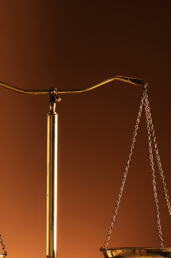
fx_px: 670
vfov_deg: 21.4
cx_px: 54
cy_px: 208
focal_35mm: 94
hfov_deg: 14.5
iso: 200
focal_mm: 35
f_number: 11
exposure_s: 1/60
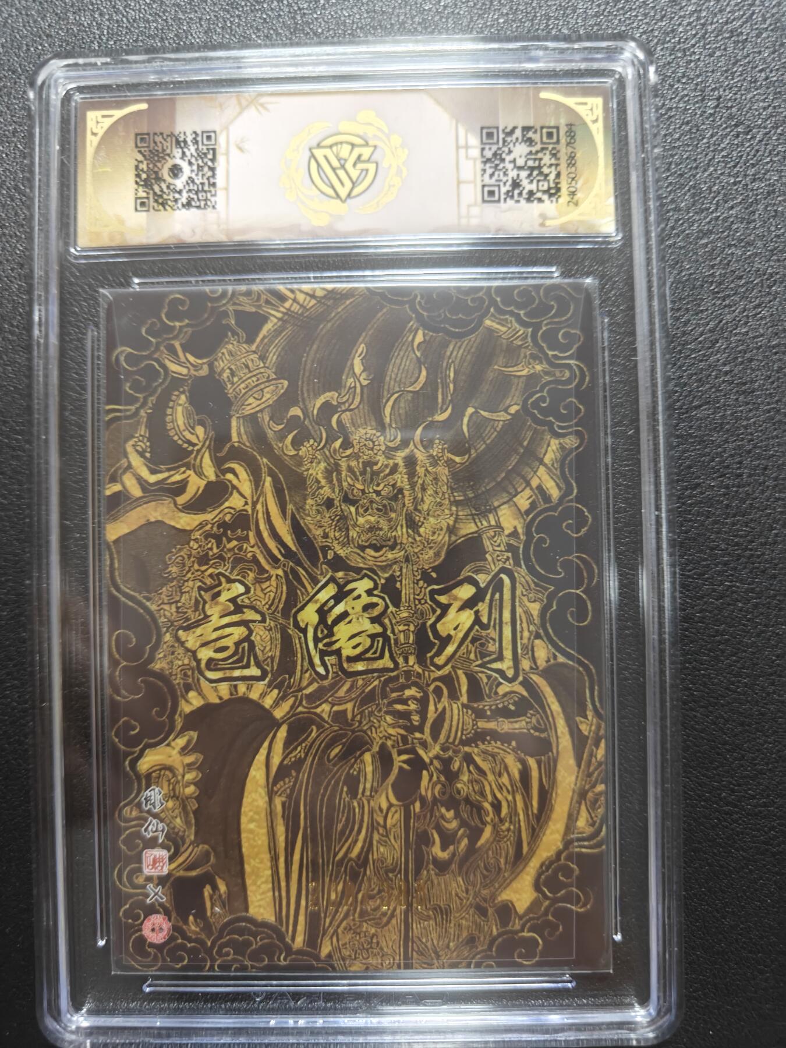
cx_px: 393
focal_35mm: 24
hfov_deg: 56.8
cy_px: 524
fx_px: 727
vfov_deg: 71.6
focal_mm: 5.59
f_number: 1.8
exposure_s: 1/33
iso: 160
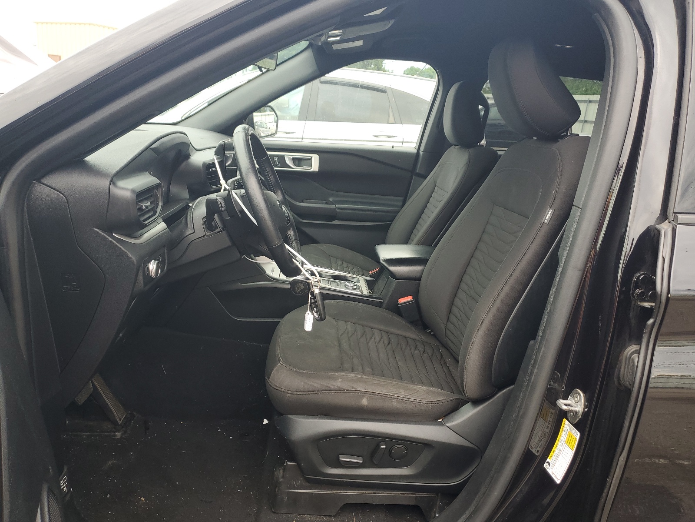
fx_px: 522
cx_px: 348
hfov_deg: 67.3
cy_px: 261
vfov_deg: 53.1
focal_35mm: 26
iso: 50
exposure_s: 1/156
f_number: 1.5
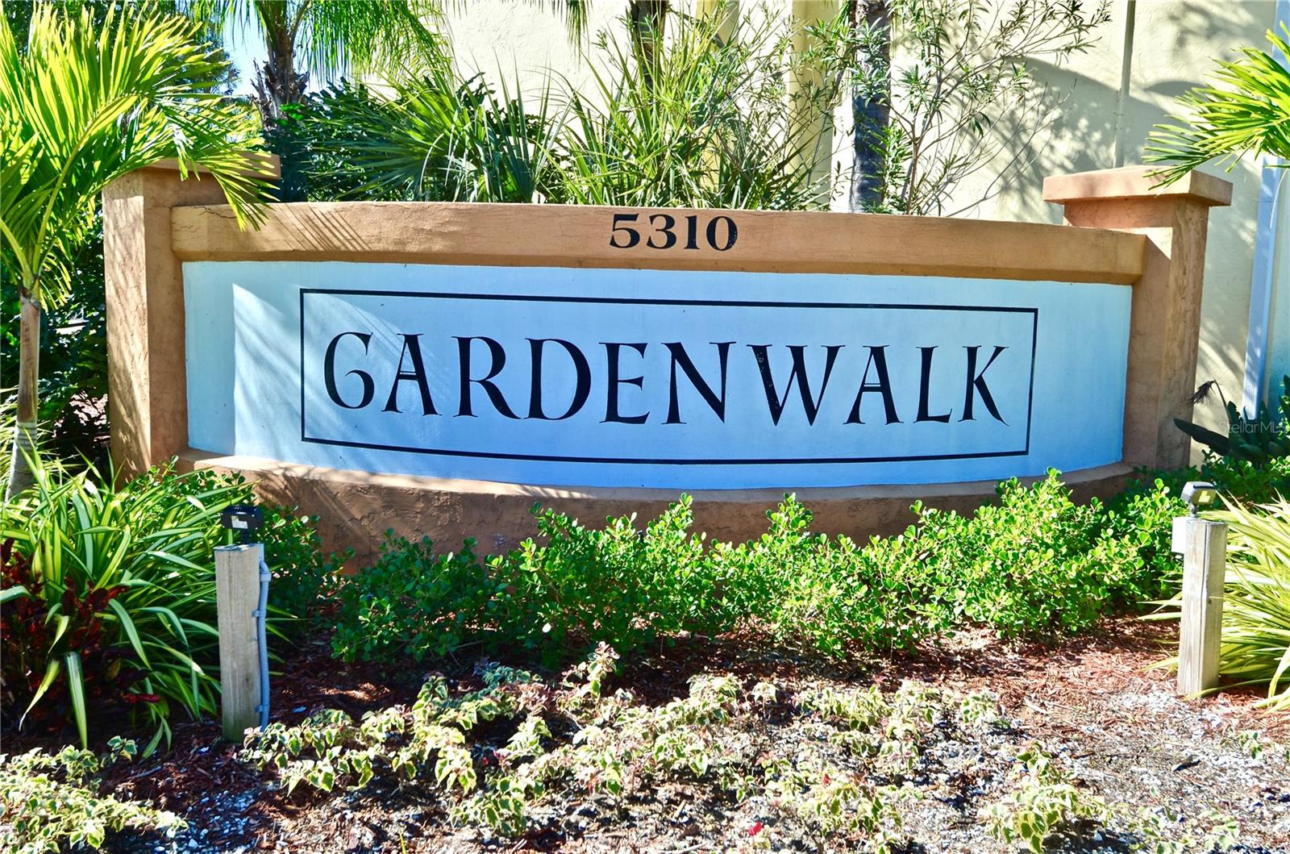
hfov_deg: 64.7
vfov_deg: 45.5
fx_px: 1019
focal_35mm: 28
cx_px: 645
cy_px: 427
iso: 160
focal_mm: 19
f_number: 8
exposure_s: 1/250
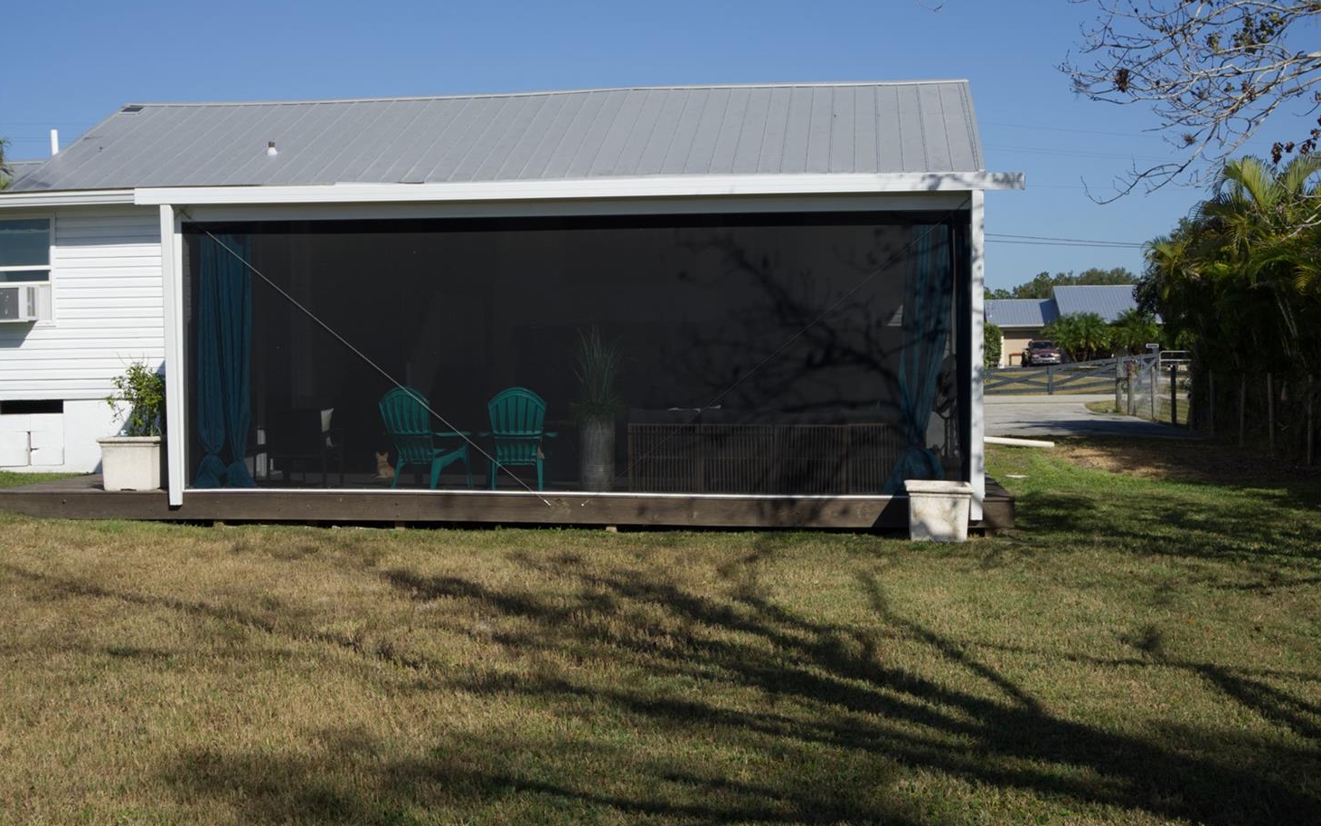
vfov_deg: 26.5
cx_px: 689
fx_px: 1748
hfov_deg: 41.4
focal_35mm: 49
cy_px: 347
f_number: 11
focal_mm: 29
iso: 100
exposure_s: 1/200
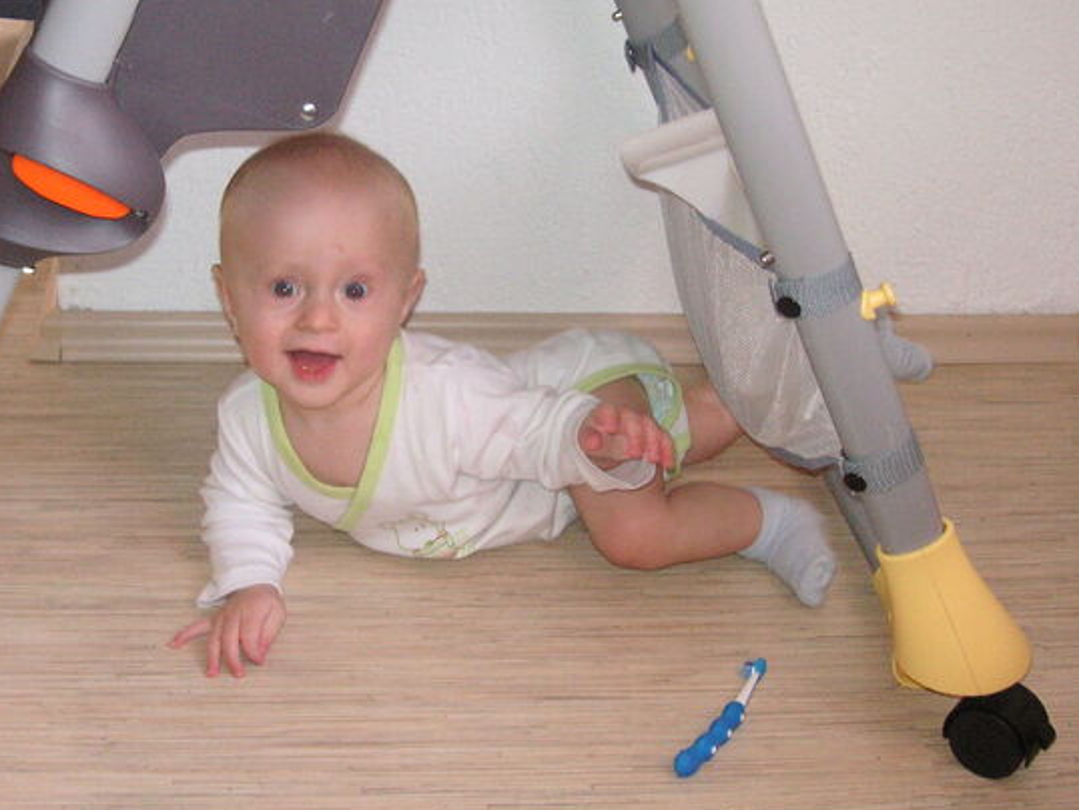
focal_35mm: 55
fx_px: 1715
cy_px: 281
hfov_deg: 34.6
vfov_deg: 26.5
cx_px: 367
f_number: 2.8
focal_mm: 6.1
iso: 160
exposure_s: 1/45
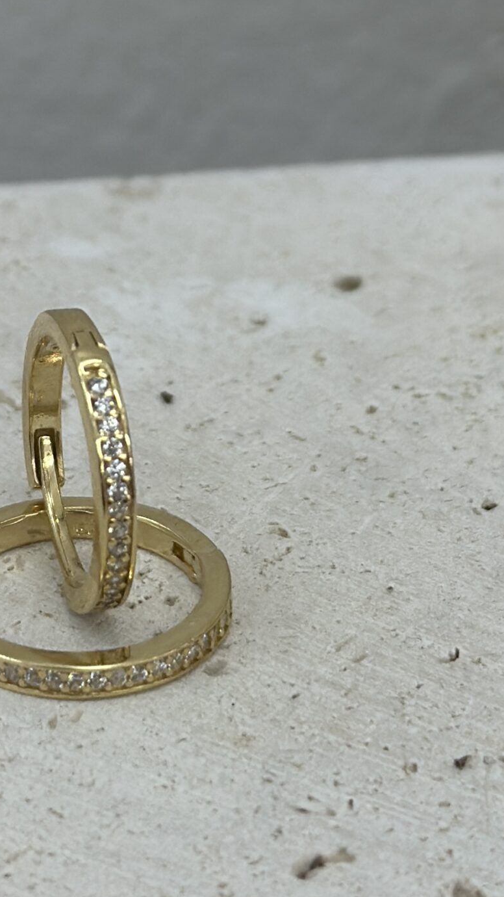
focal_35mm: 97
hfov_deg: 12.4
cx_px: 101
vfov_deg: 22.0
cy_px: 455
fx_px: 2305
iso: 80
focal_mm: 6.86
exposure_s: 1/549
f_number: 1.78
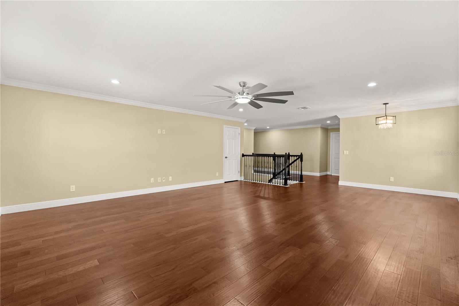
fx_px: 204
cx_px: 230
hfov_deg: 96.7
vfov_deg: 73.7
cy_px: 153
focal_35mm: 16
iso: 2500
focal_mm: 16
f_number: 5
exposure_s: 1/200
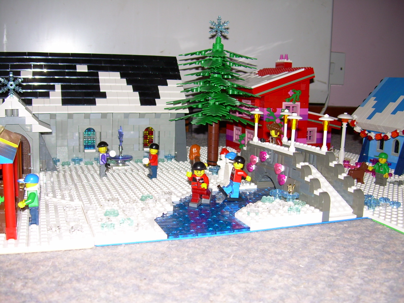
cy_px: 152
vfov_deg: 37.7
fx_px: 443
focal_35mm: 38
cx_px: 202
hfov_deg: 49.0
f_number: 2.8
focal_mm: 6.3
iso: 50
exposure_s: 1/60
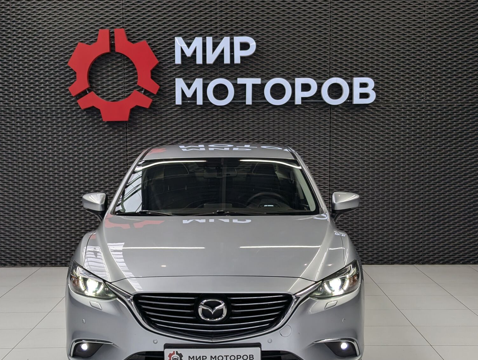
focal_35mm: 61
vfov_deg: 24.0
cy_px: 218
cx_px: 229
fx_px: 844
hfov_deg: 31.6
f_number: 1.85
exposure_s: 1/378
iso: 48
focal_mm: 6.81
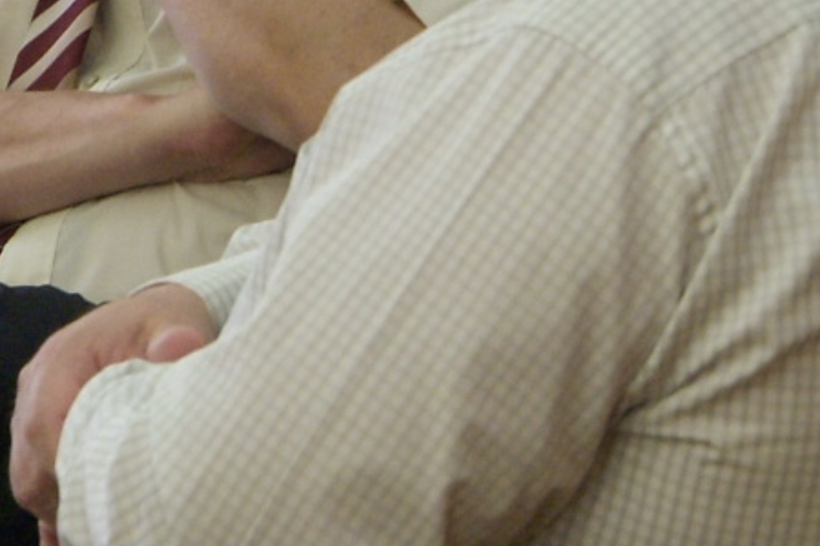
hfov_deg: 5.5
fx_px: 8518
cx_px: 84
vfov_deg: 3.7
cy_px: -271
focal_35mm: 374
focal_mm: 78
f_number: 6.7
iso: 1600
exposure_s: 1/20
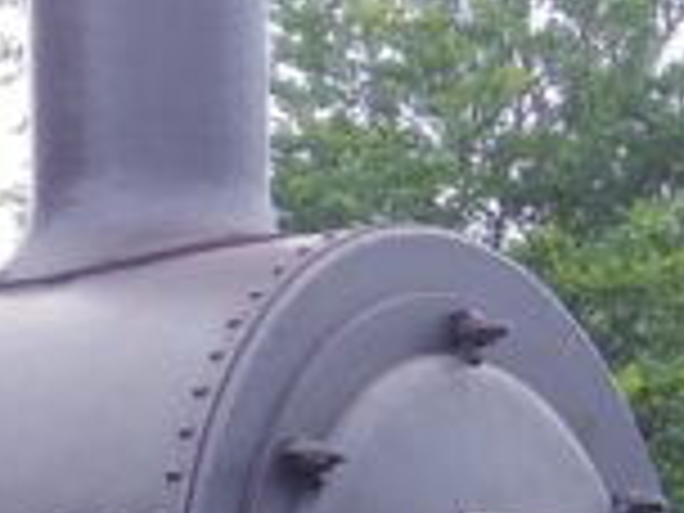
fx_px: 5473
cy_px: 932
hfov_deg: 6.8
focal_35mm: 277
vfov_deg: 5.3
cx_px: -810
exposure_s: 1/320
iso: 200
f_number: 4.5
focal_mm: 9
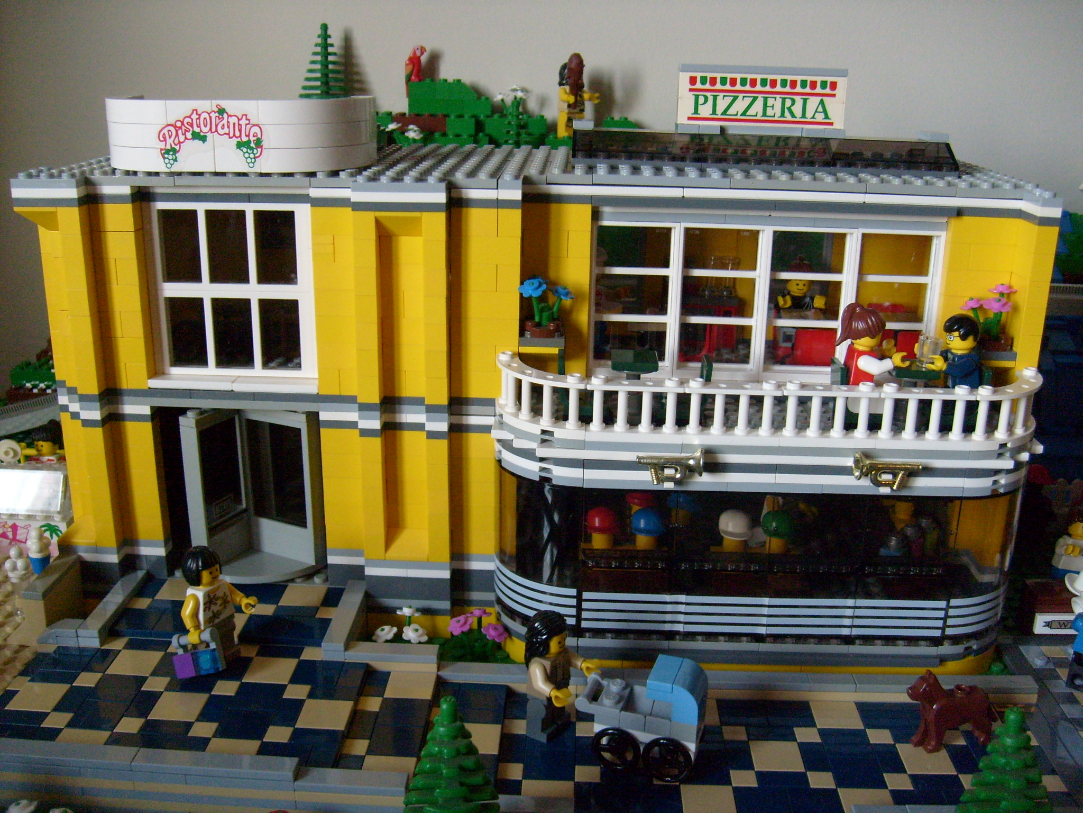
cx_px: 542
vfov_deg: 40.7
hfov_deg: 52.6
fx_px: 1095
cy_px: 406
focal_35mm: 35
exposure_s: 1/45
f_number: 2.8
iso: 160
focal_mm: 5.8
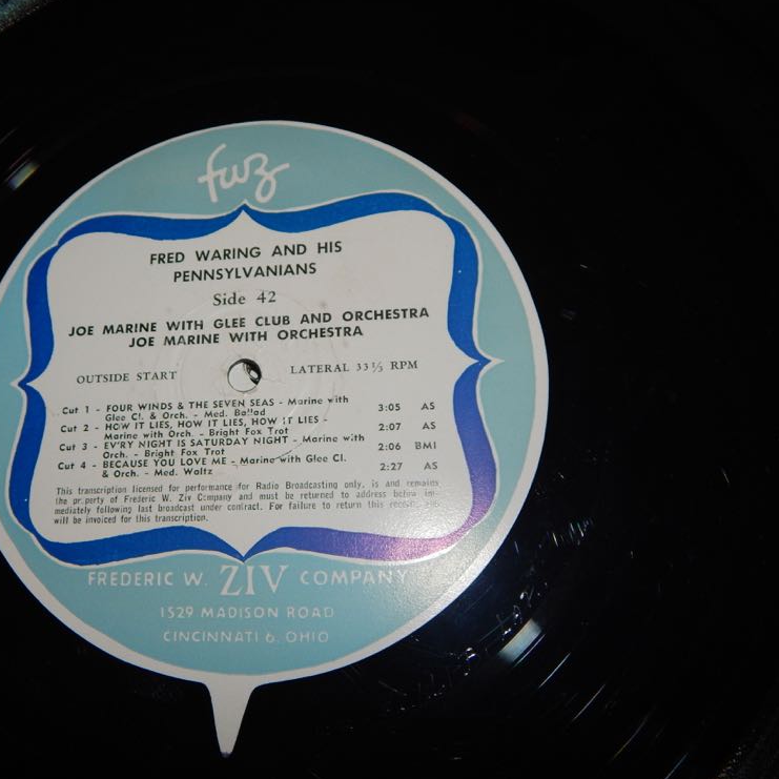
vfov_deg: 44.9
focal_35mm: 37
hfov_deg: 44.3
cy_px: 389
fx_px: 942
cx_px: 265
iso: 200
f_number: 6.5
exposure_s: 1/30
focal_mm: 5.6
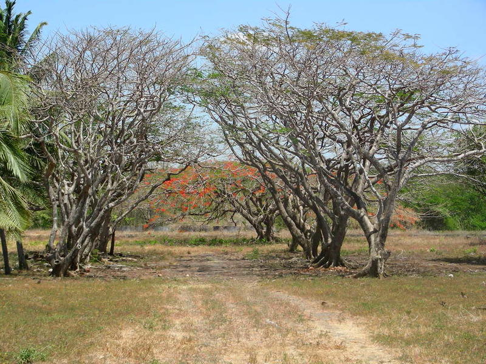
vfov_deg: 18.7
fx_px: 1109
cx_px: 243
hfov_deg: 24.7
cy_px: 182
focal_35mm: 79
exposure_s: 1/710
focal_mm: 13.2
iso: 50
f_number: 4
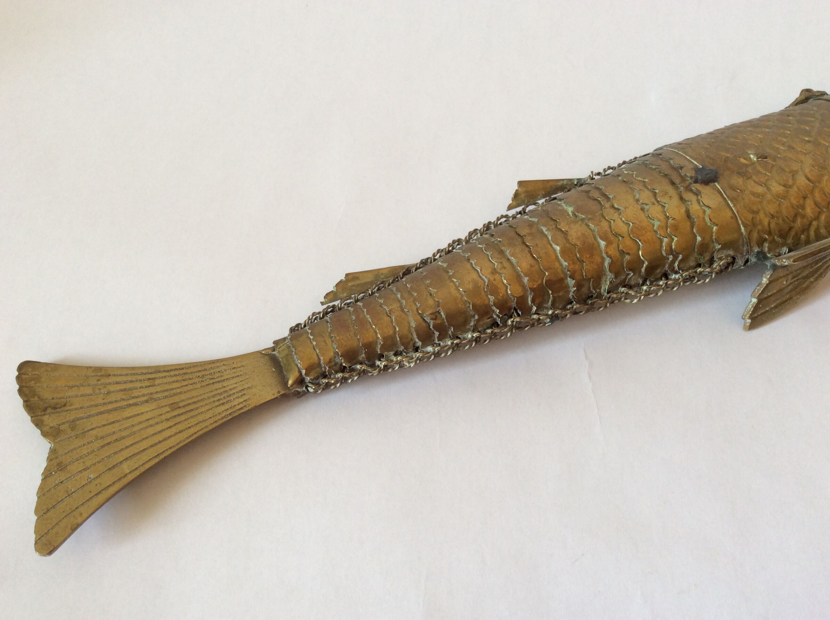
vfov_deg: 44.1
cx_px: 415
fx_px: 766
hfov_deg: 56.9
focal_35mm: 32
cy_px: 310
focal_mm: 3.3
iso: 40
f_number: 2.4
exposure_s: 1/50
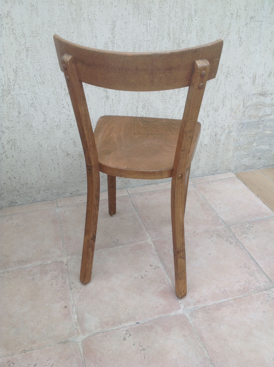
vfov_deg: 52.7
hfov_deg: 40.6
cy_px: 184
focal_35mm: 35
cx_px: 137
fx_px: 370
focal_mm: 4.28
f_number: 2.4
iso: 50
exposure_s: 1/60
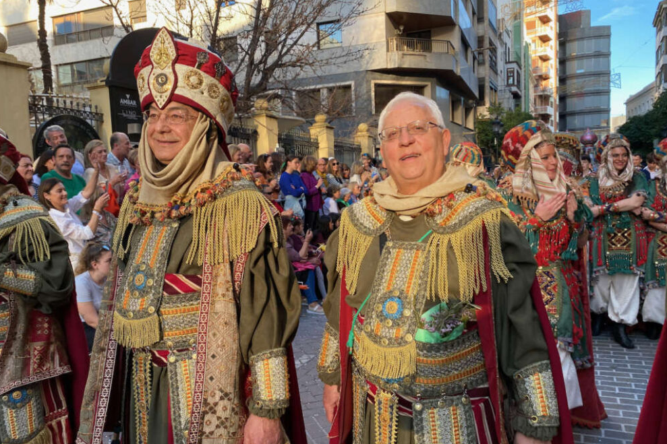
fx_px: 519
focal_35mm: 28
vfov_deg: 46.4
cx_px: 338
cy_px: 232
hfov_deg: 65.5
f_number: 1.8
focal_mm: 4.25
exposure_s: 1/139
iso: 32
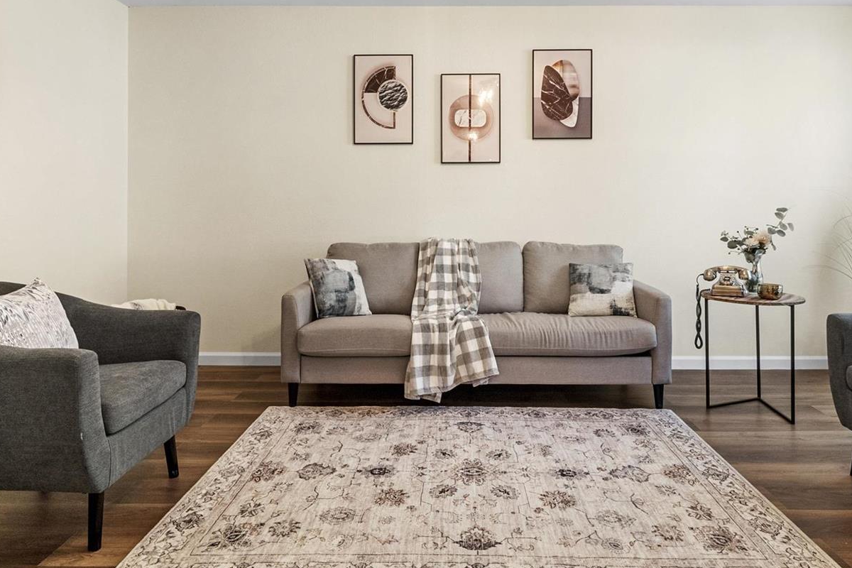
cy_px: 217
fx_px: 568
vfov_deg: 52.6
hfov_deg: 73.6
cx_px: 468
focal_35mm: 24
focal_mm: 9
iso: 400
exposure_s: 1/20
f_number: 8
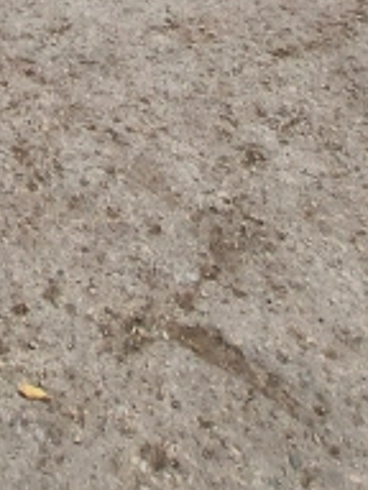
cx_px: -77
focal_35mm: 73
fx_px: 1035
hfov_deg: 19.0
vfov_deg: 17.0
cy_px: -559
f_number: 2.2
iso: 50
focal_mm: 1.74
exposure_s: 1/556
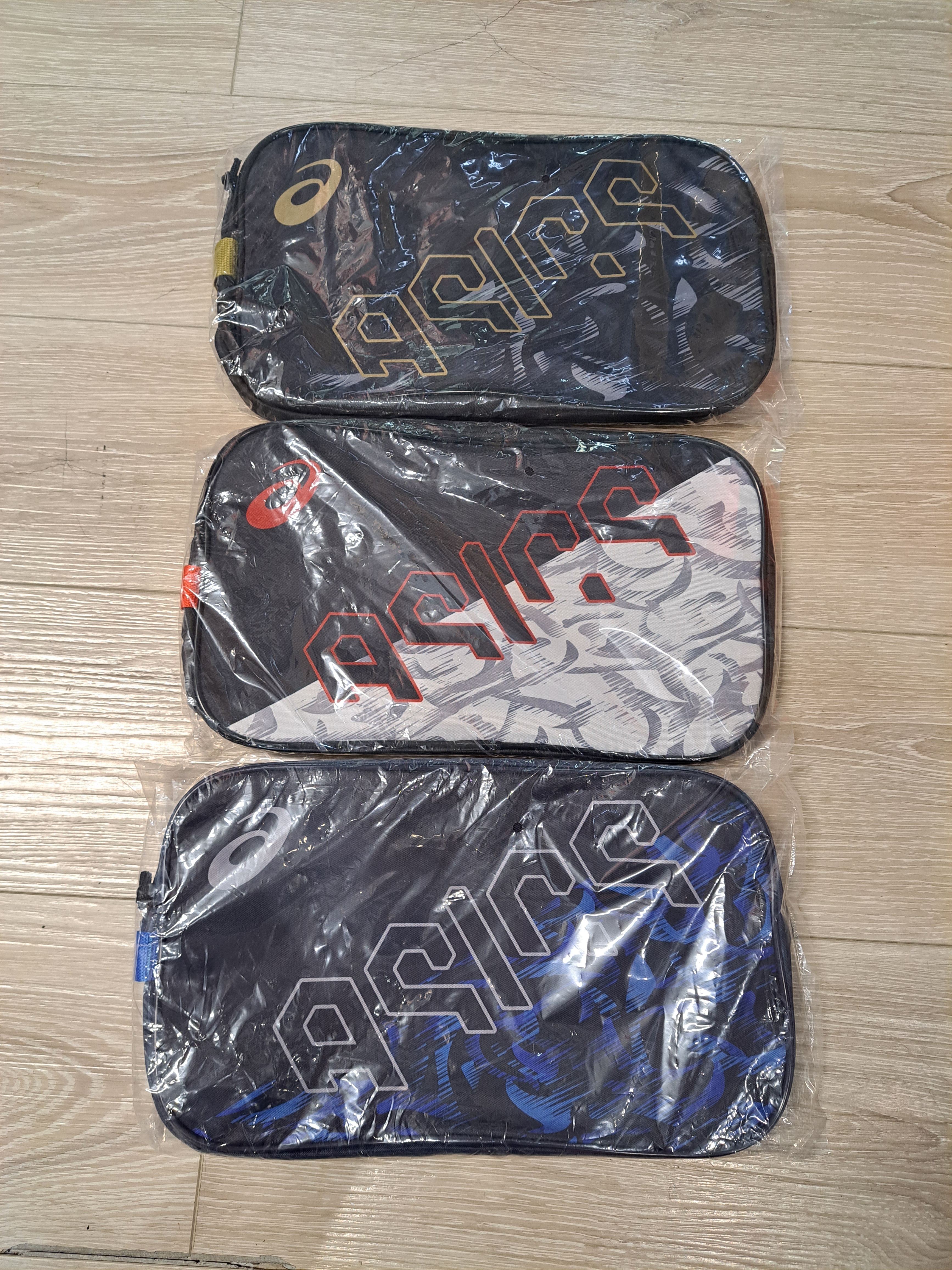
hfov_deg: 56.8
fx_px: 880
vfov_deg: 71.6
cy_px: 635
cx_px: 476
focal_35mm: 24
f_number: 1.8
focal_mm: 5.23
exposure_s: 1/50
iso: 160
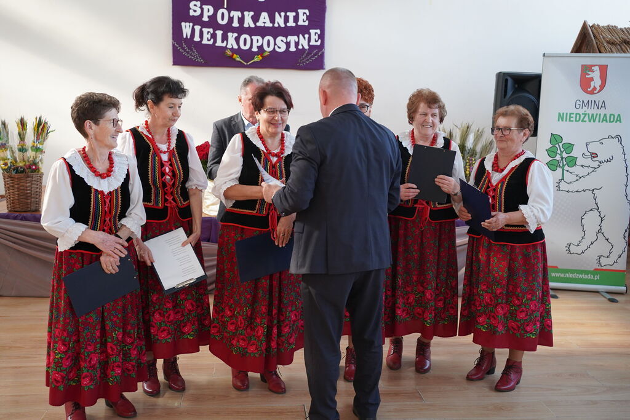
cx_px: 315
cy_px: 210
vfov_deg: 37.9
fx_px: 613
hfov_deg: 54.4
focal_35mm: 35
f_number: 4
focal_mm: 35
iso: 2500
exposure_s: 1/160
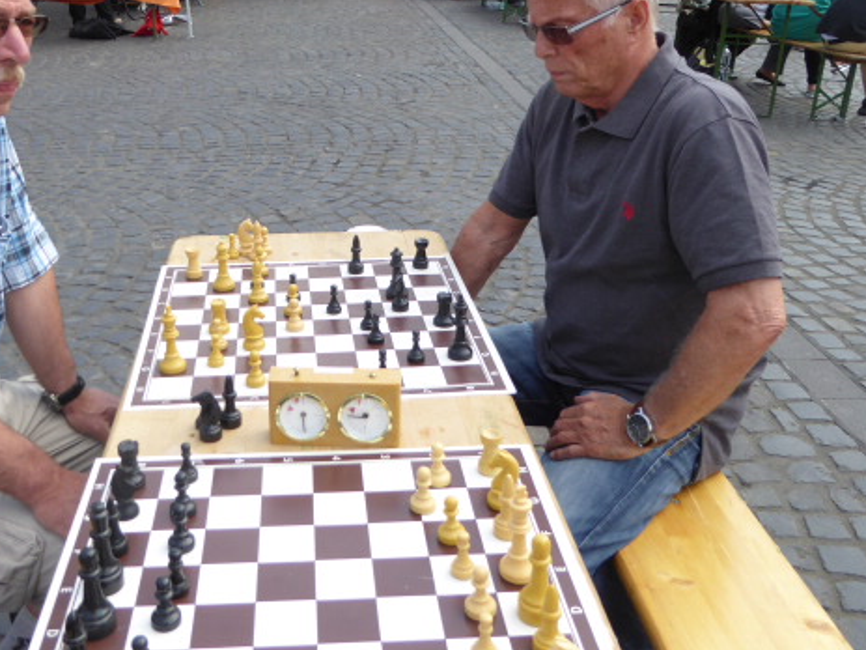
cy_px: 217
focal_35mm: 40
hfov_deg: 46.4
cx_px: 328
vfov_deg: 35.6
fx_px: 1001
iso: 100
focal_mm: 5
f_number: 3.5
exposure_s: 1/250
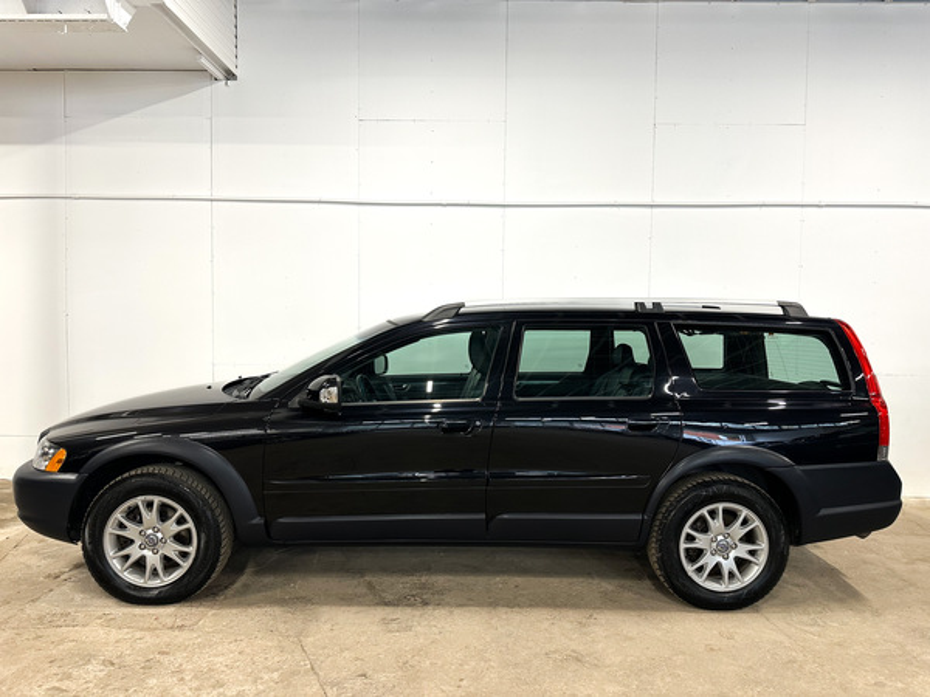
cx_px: 465
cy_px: 348
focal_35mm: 24
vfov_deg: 56.8
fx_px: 645
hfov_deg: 71.6
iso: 125
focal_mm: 6.86
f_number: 1.8
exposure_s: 1/50
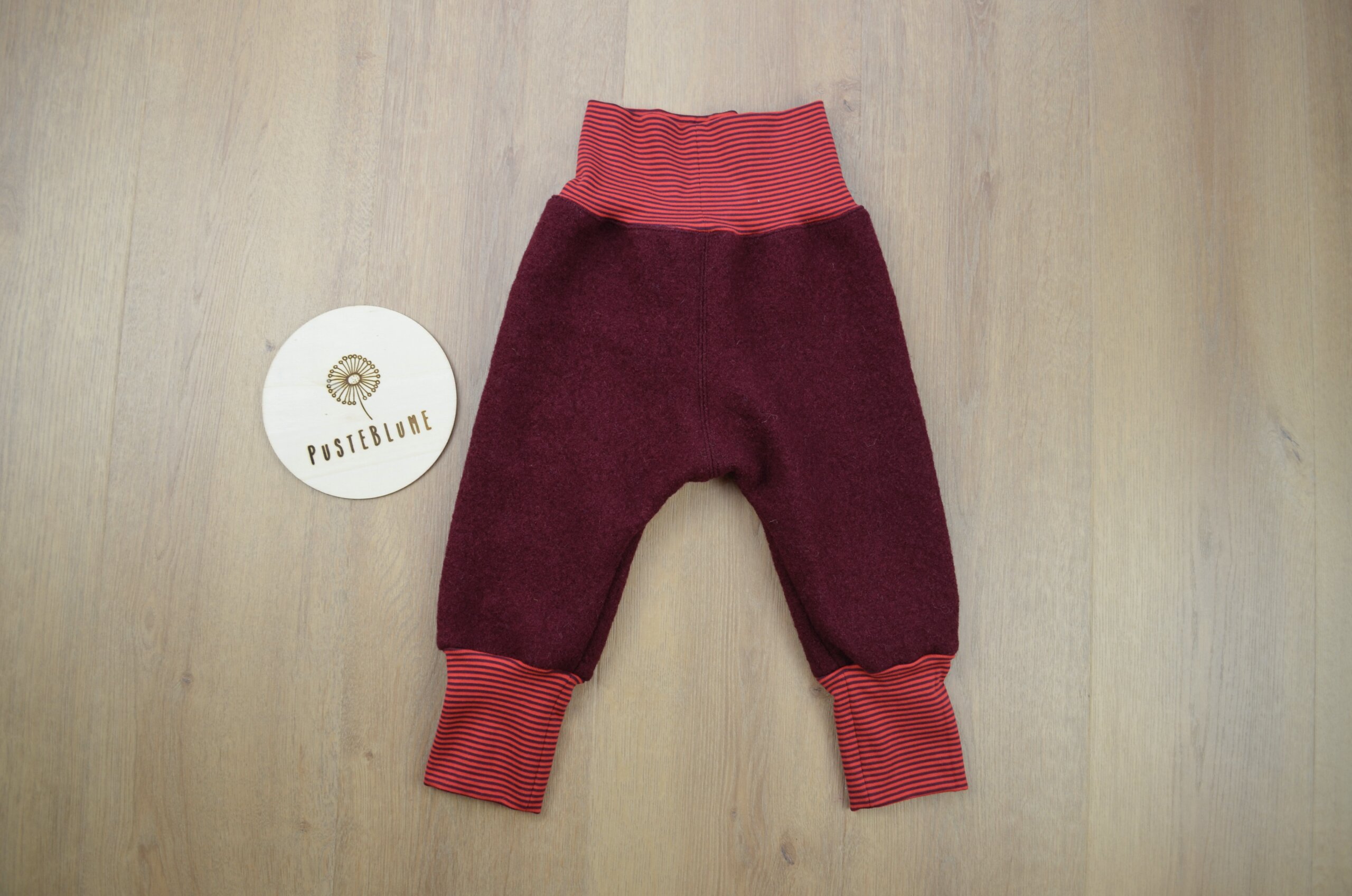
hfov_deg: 67.5
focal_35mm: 27
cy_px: 448
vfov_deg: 47.7
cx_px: 676
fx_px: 1012
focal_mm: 18
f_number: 4
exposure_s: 1/60
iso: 250
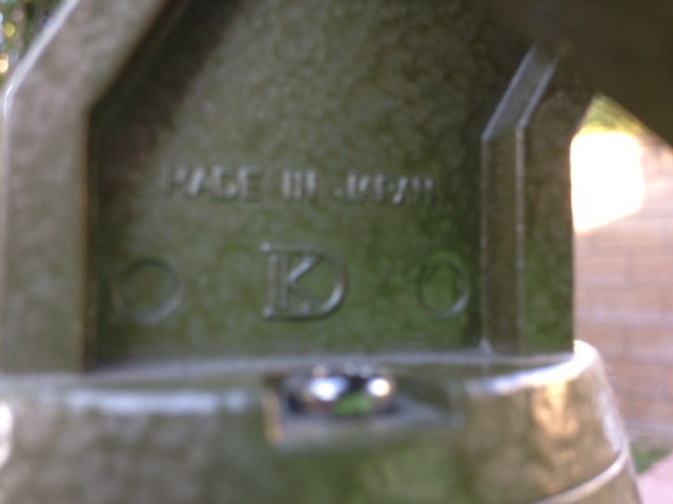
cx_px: 336
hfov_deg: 55.4
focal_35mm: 33
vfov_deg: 42.9
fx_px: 642
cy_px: 252
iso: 50
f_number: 2.4
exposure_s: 1/30
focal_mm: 4.12
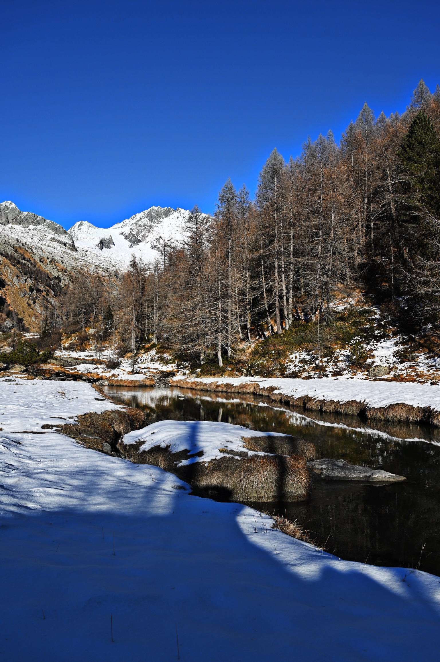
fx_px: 578
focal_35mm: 32
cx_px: 220
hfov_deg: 41.7
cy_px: 331
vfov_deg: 59.5
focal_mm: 31.5
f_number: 7.1
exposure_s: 1/400
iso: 100
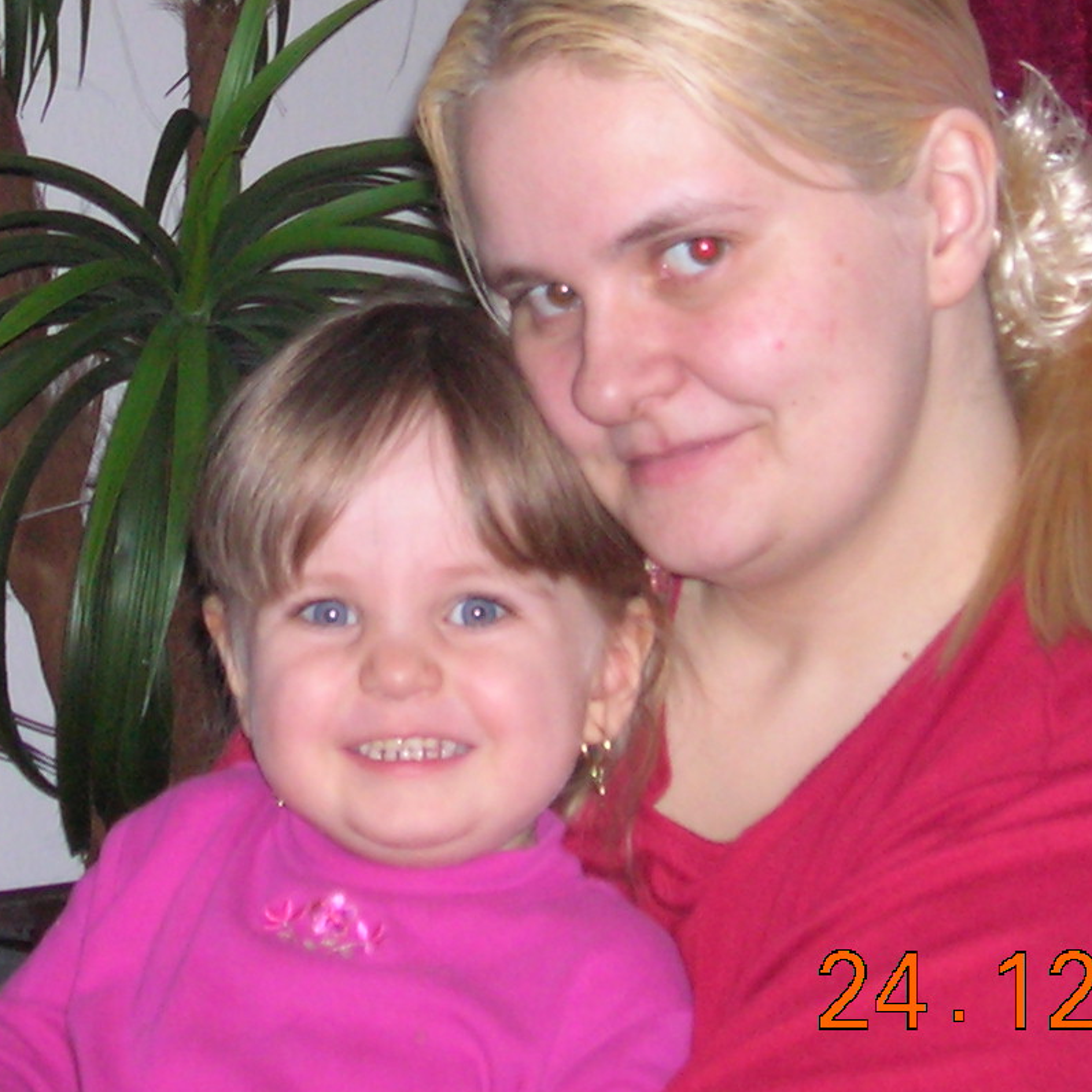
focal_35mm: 127
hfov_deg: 13.7
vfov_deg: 13.6
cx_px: 365
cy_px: 62
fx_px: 4533
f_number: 3.3
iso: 126
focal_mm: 8.4
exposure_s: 1/60.1
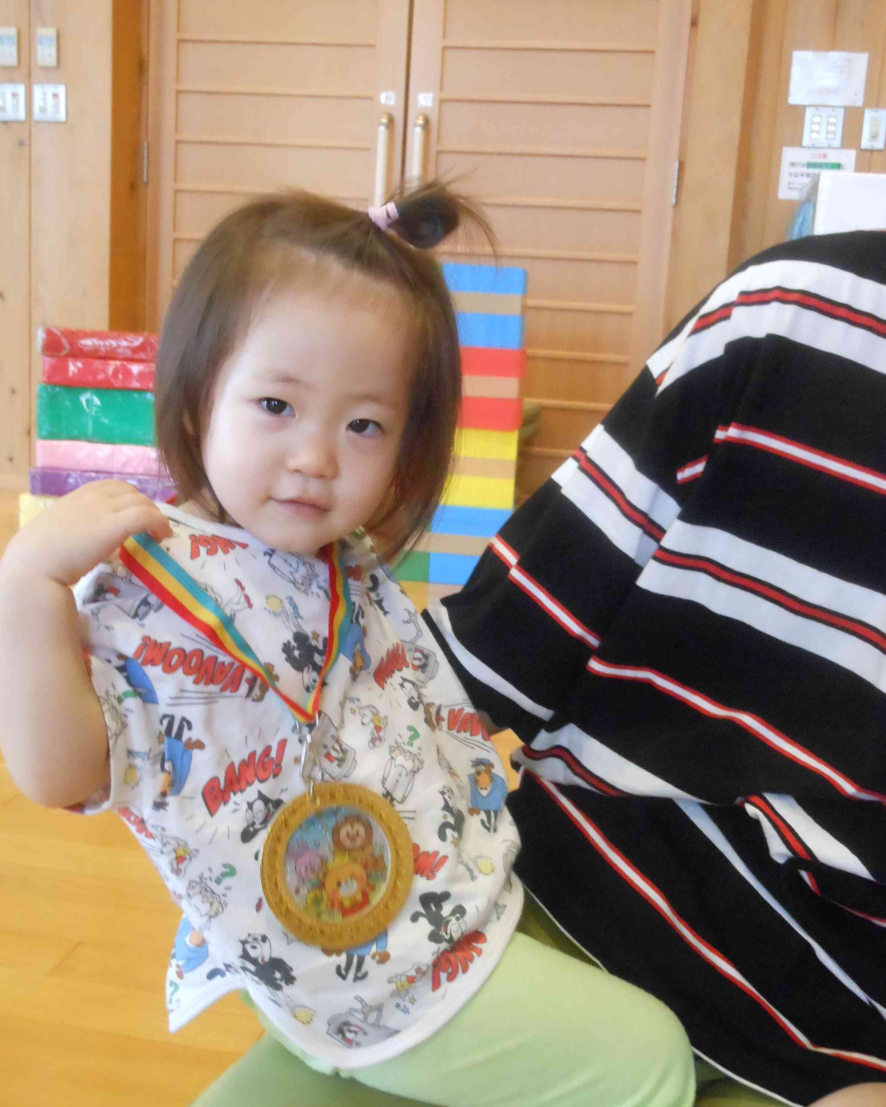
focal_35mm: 41
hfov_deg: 36.5
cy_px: 584
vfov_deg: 44.8
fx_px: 1344
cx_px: 442
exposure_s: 1/80
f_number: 4.3
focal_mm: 6.9
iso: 800
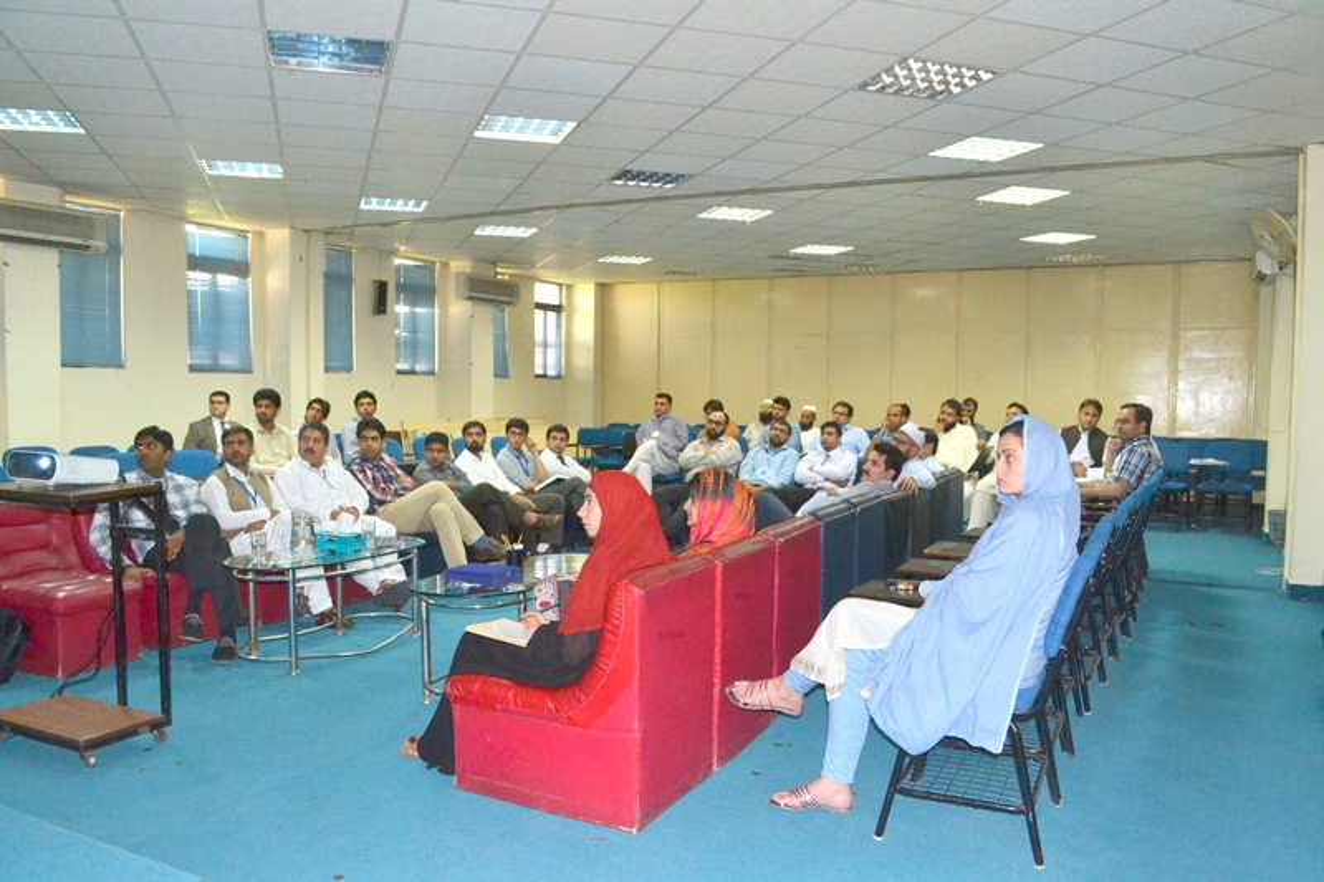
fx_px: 993
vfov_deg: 47.9
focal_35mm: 27
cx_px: 662
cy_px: 441
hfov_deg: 67.4
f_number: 6.3
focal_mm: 18
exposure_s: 1/60
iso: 1600
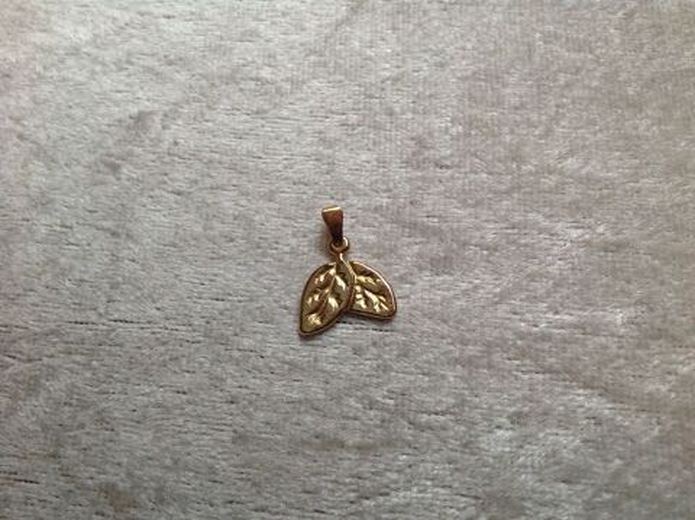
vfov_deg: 40.6
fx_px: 702
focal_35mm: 35
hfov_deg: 52.7
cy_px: 260
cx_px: 348
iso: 64
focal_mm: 4.28
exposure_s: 1/30
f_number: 2.4
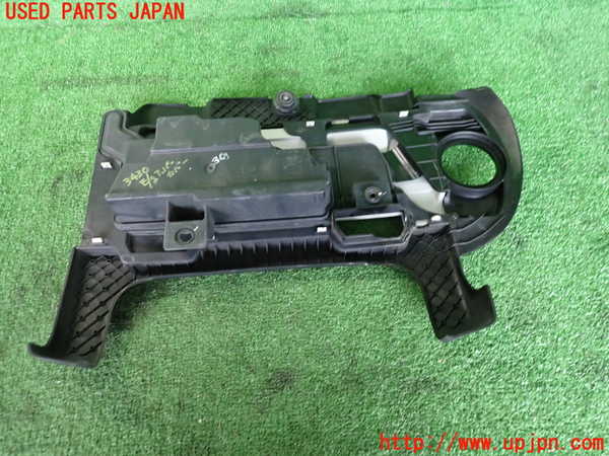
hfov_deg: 69.4
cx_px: 304
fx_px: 440
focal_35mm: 25
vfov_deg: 54.9
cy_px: 228
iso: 500
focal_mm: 4.5
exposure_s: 1/30
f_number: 2
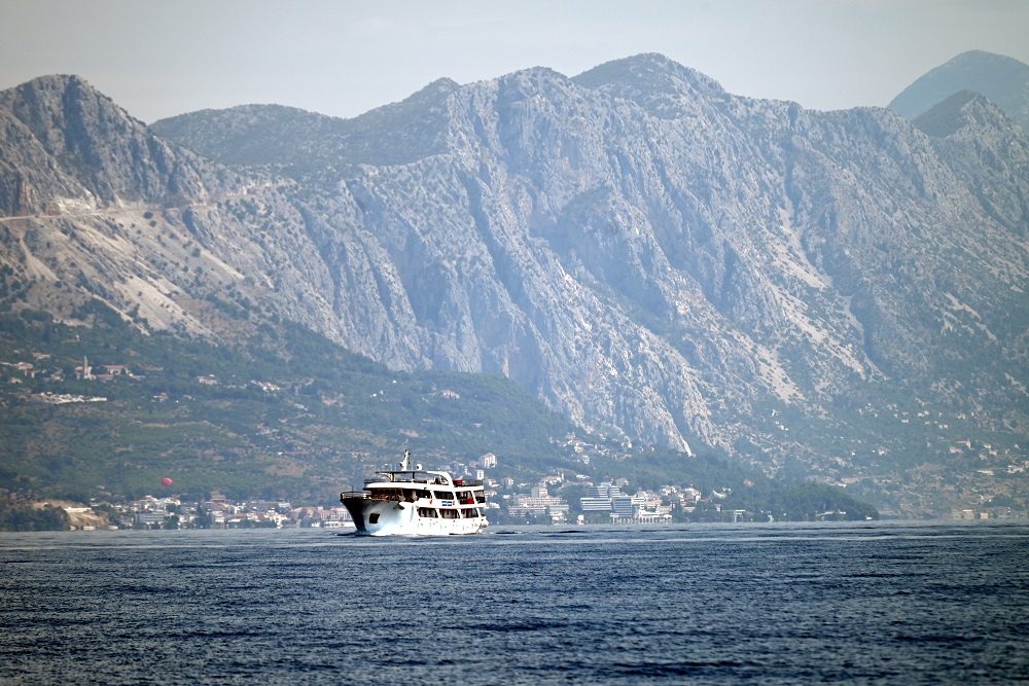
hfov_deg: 6.9
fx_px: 8576
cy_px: 343
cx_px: 514
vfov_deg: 4.6
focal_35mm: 300
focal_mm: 300
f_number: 5.6
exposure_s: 1/1000
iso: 100
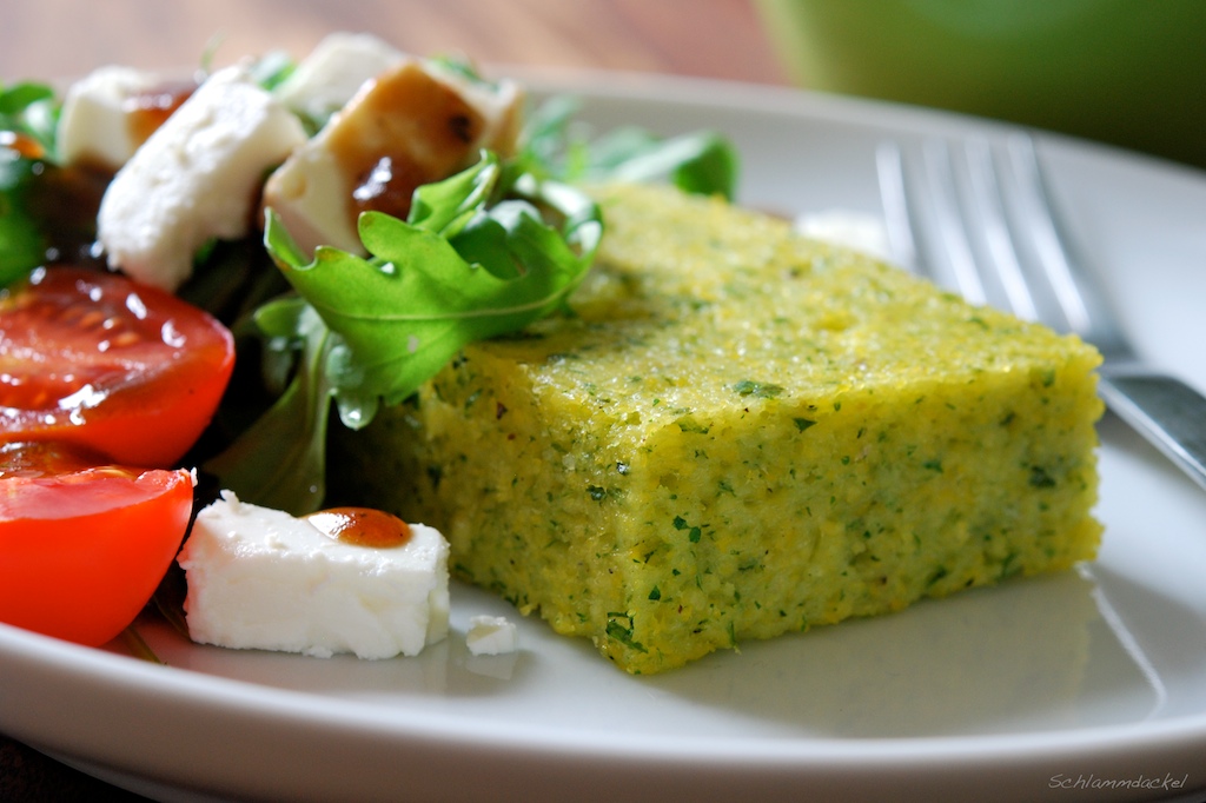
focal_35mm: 90
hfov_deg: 22.6
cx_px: 603
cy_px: 402
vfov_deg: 15.2
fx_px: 3014
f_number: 8
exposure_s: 1/1.6
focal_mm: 60
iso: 400
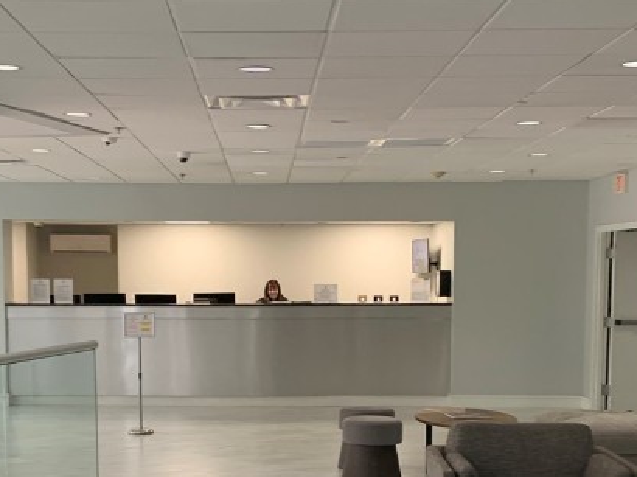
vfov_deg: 22.2
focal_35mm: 65
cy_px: 393
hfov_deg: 29.8
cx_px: 256
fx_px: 1195
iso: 100
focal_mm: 4.25
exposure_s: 1/60
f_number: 1.8
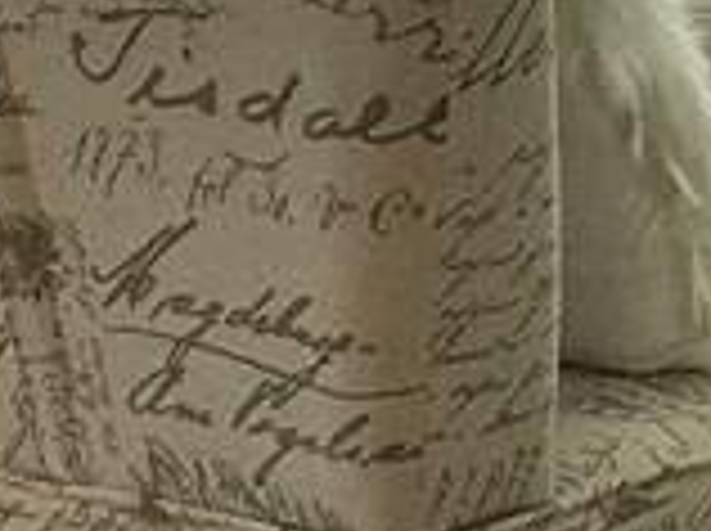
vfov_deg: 4.0
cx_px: 2241
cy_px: -598
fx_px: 7588
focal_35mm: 370
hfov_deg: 5.1
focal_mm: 6.6
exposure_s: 1/60
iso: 25
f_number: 2.8
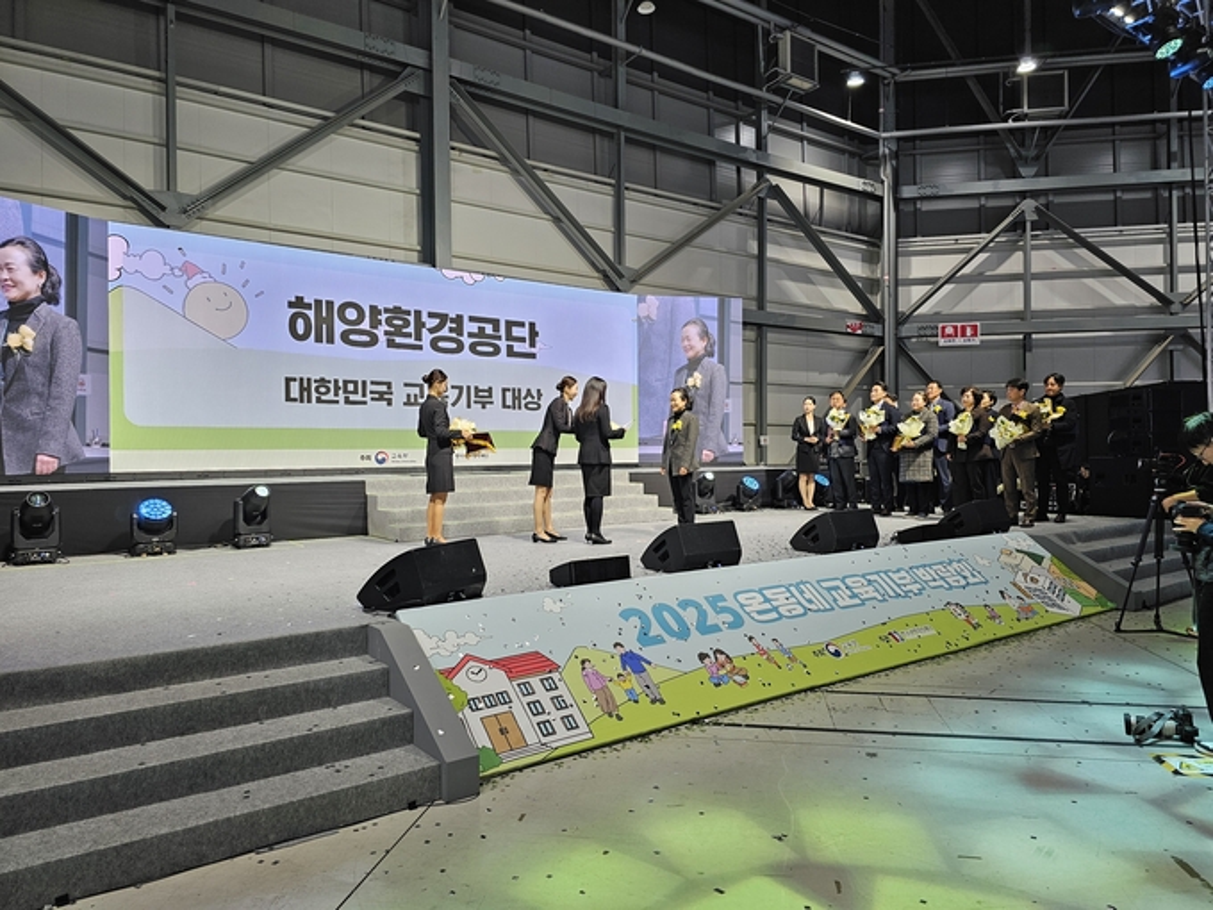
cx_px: 606
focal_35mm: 23
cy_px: 455
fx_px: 806
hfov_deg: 73.9
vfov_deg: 58.9
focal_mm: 6.3
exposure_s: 1/59
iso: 50
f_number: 1.7
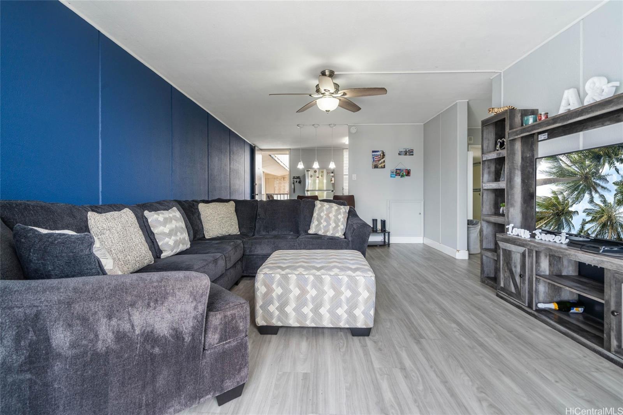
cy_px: 208
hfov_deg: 96.7
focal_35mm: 16
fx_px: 277
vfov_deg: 73.7
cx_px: 312
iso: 250
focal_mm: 16
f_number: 8
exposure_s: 1/20
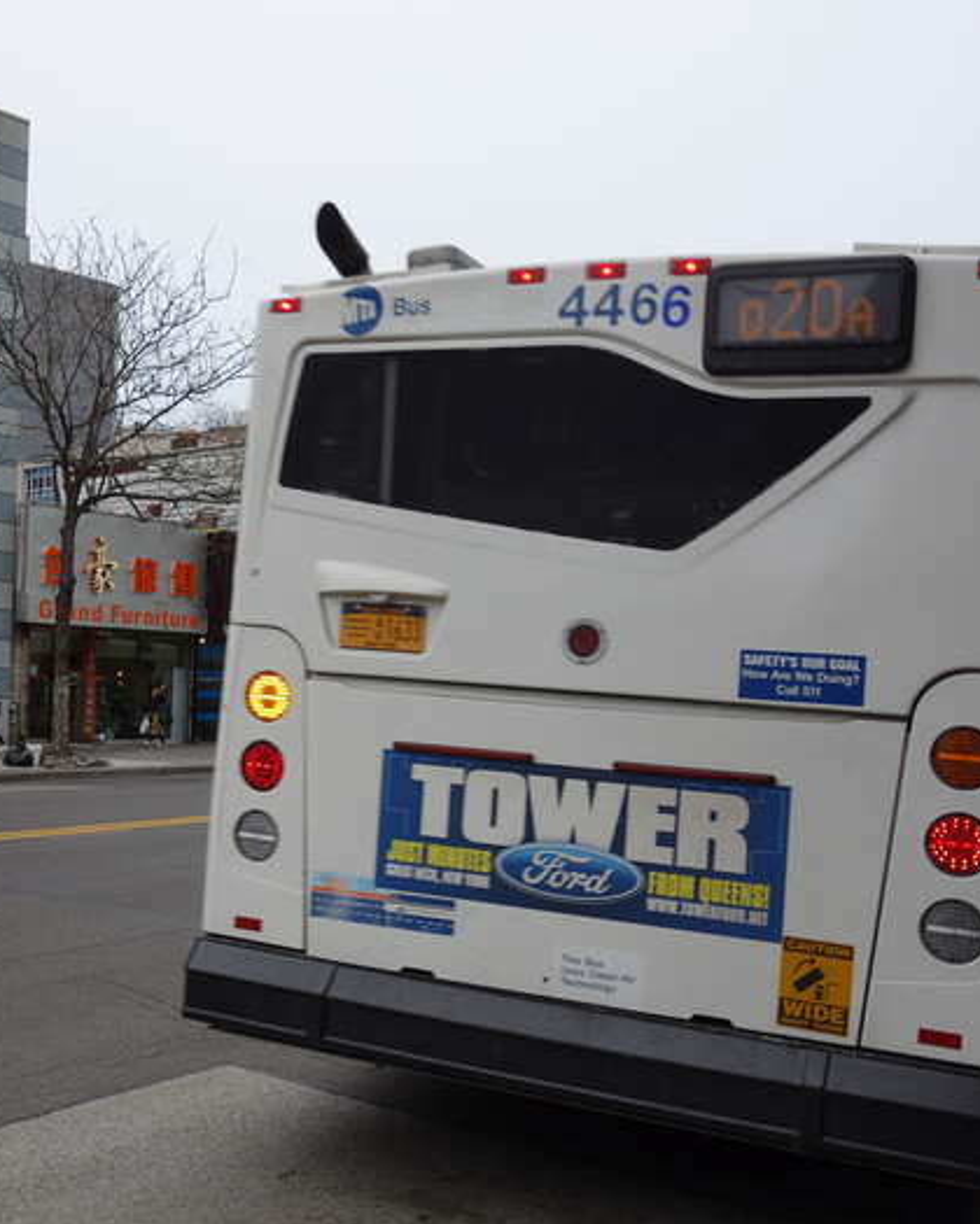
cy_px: 617
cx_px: 338
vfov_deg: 45.8
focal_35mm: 40
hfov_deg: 37.0
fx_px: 1450
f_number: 5
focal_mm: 10.4
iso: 125
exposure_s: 1/100
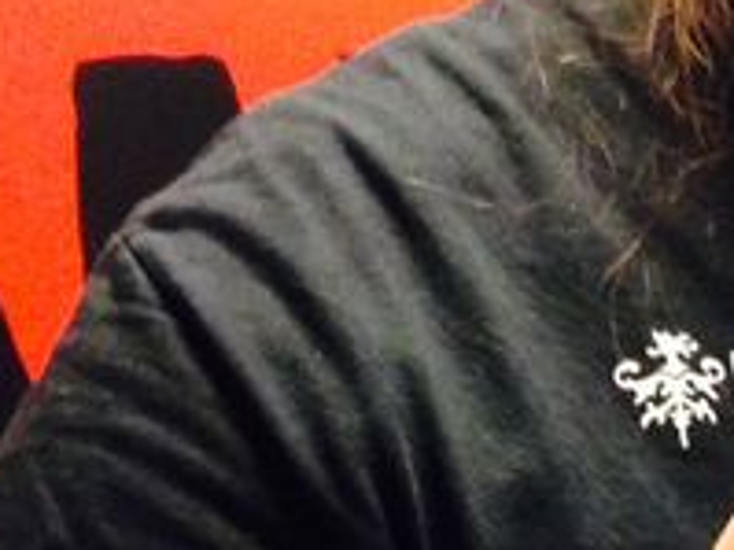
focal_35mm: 199
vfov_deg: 7.4
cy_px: 447
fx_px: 4217
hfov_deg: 9.3
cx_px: 1505
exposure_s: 1/20
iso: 250
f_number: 2.4
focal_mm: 4.12
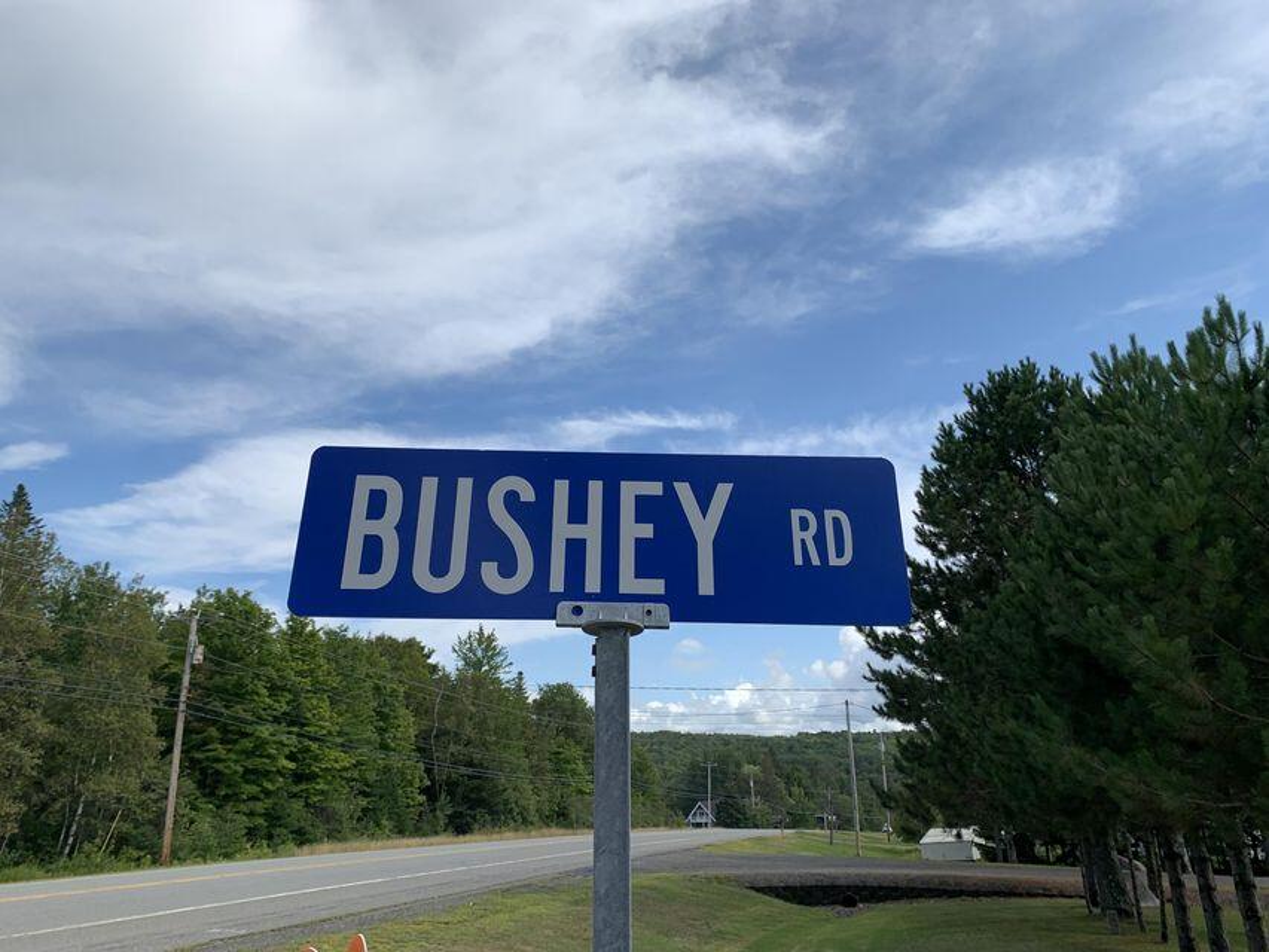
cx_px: 634
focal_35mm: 26
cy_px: 476
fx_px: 953
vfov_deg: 53.1
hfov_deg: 67.3
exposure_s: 1/3289
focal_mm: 4.25
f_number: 1.8
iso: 25
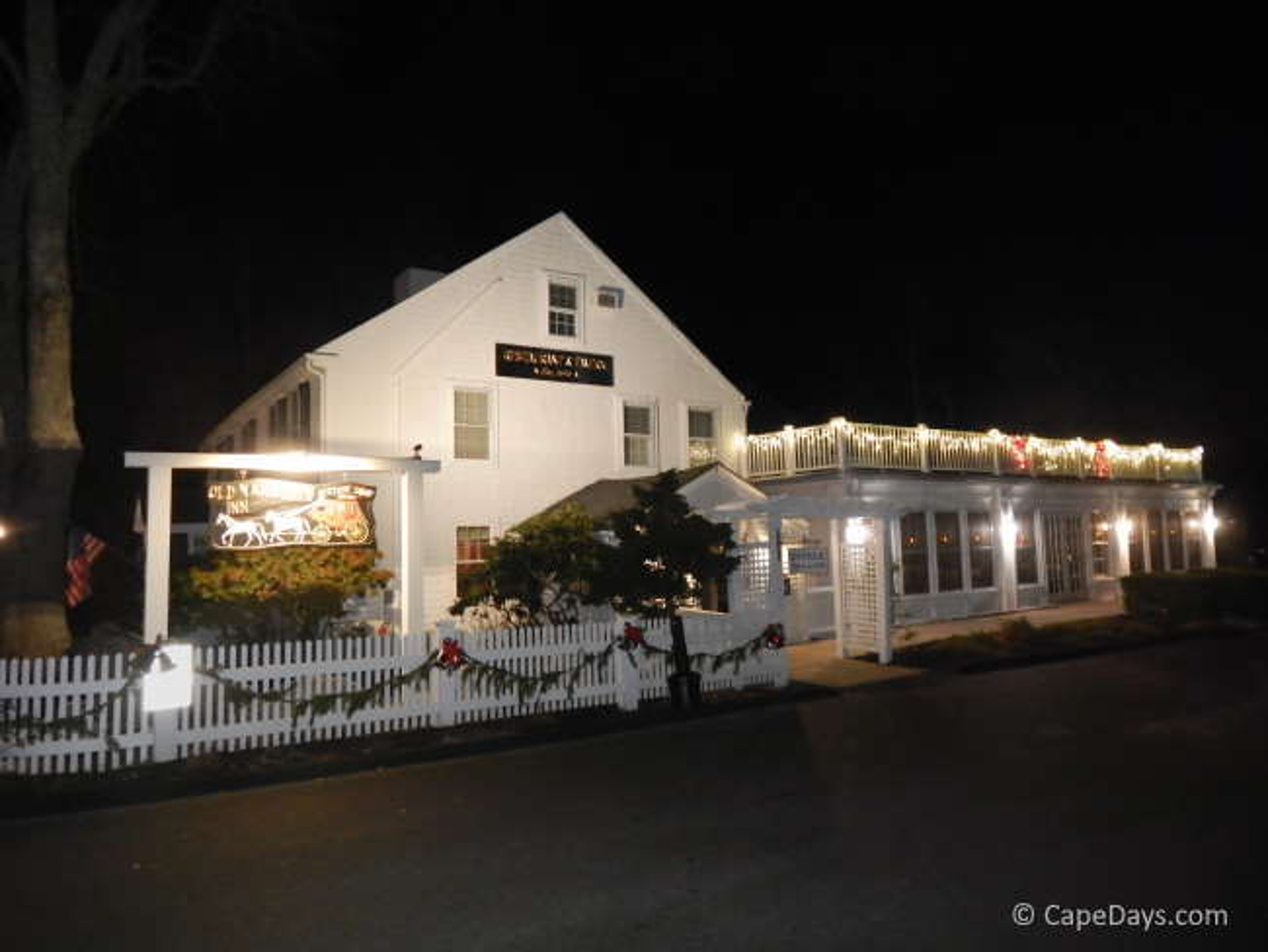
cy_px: 476
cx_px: 634
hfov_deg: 73.9
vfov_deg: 58.9
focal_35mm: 23
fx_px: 843
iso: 500
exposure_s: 1/30
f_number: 3
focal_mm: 4
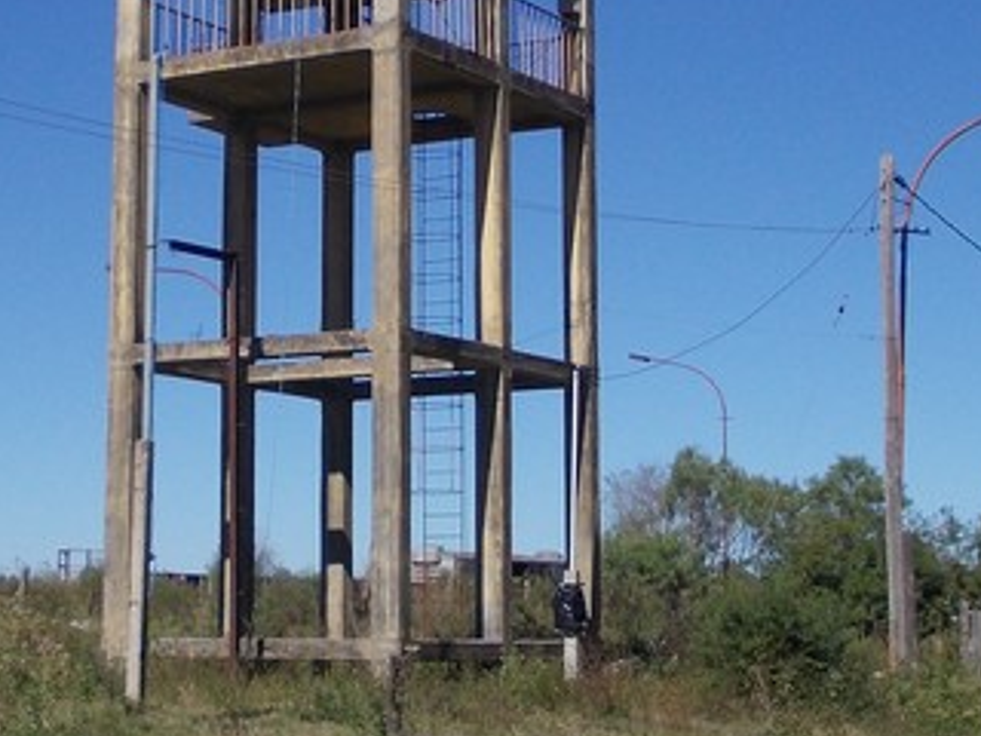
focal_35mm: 91
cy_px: 215
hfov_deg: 21.5
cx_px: 331
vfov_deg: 16.2
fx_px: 2579
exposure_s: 1/500
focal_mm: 5.3
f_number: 6.2
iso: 80
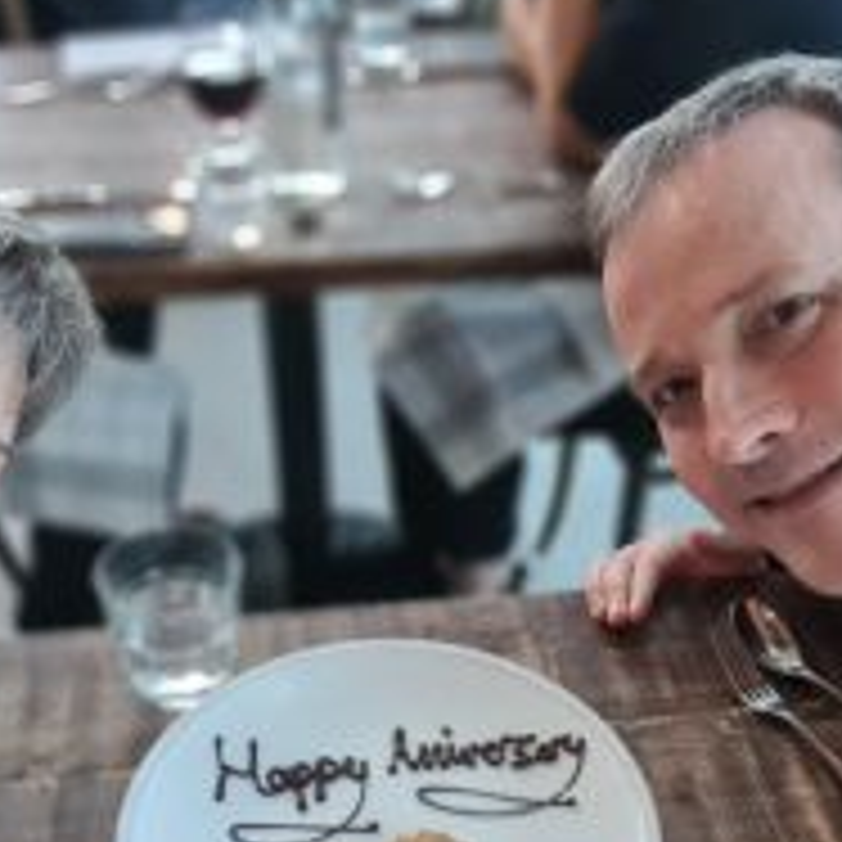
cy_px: 610
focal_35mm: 45
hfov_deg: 37.5
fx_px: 1238
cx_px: 446
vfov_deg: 36.8
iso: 320
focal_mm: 3.3
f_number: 2.2
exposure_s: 1/100
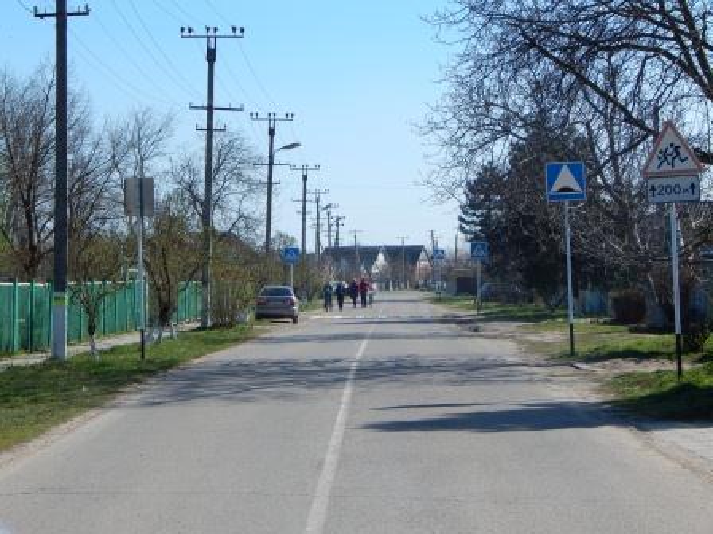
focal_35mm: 93
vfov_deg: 15.9
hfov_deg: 21.1
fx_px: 1916
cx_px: 356
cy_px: 267
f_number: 4.4
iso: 125
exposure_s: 1/1250
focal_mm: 16.6
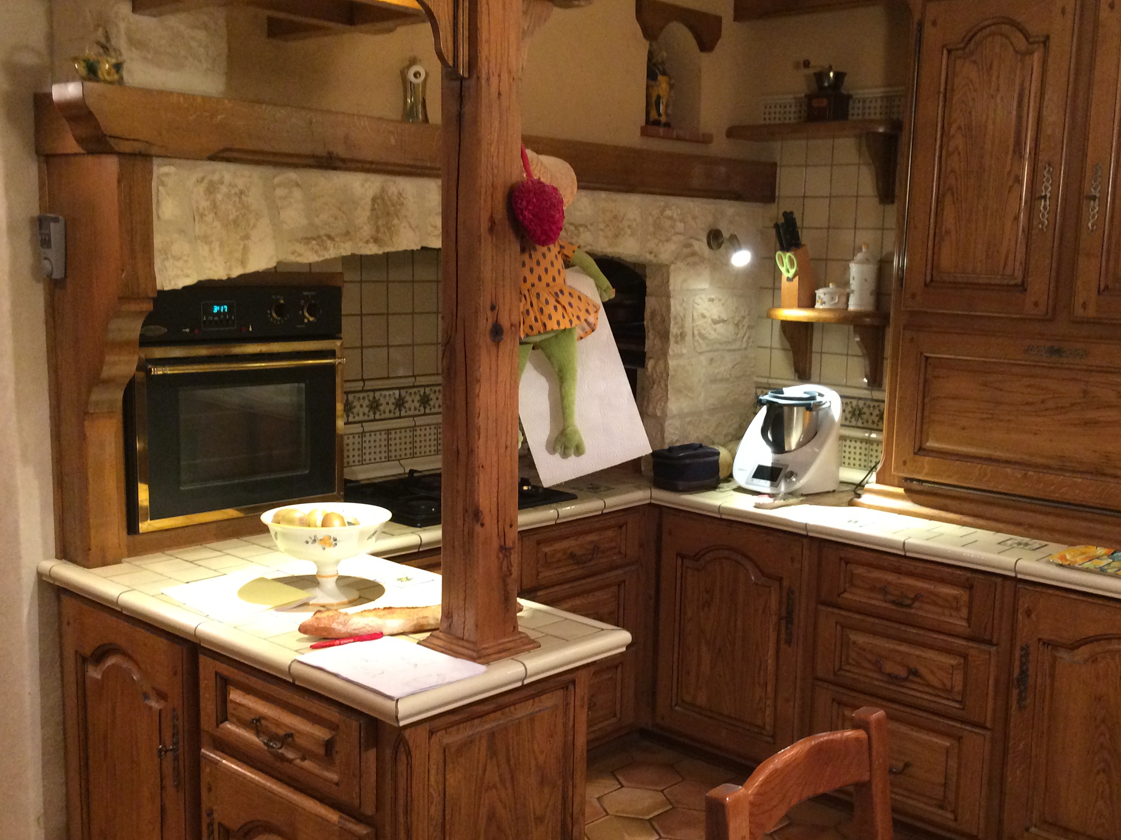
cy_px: 448
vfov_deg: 36.8
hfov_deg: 47.7
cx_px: 633
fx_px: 1263
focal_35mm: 39
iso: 320
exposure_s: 1/33
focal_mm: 4.15
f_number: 2.2
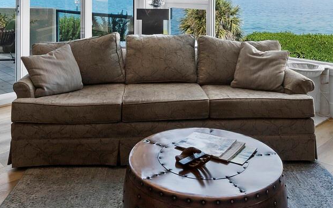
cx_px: 158
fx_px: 345
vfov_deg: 30.8
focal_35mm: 38
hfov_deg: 51.5
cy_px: -6
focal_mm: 7
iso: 400
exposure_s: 1/25
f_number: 10
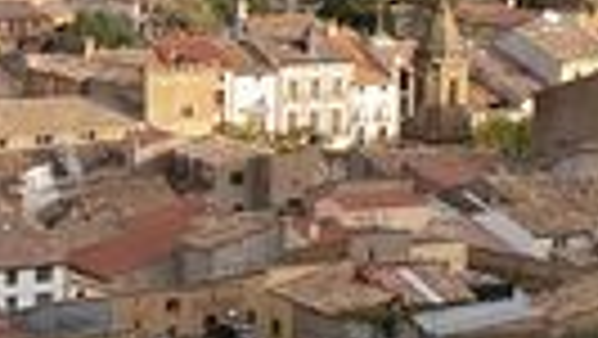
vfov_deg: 7.1
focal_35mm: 171
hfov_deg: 11.6
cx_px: -477
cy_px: 212
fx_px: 2713
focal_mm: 4.3
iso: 50
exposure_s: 1/652
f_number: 2.4
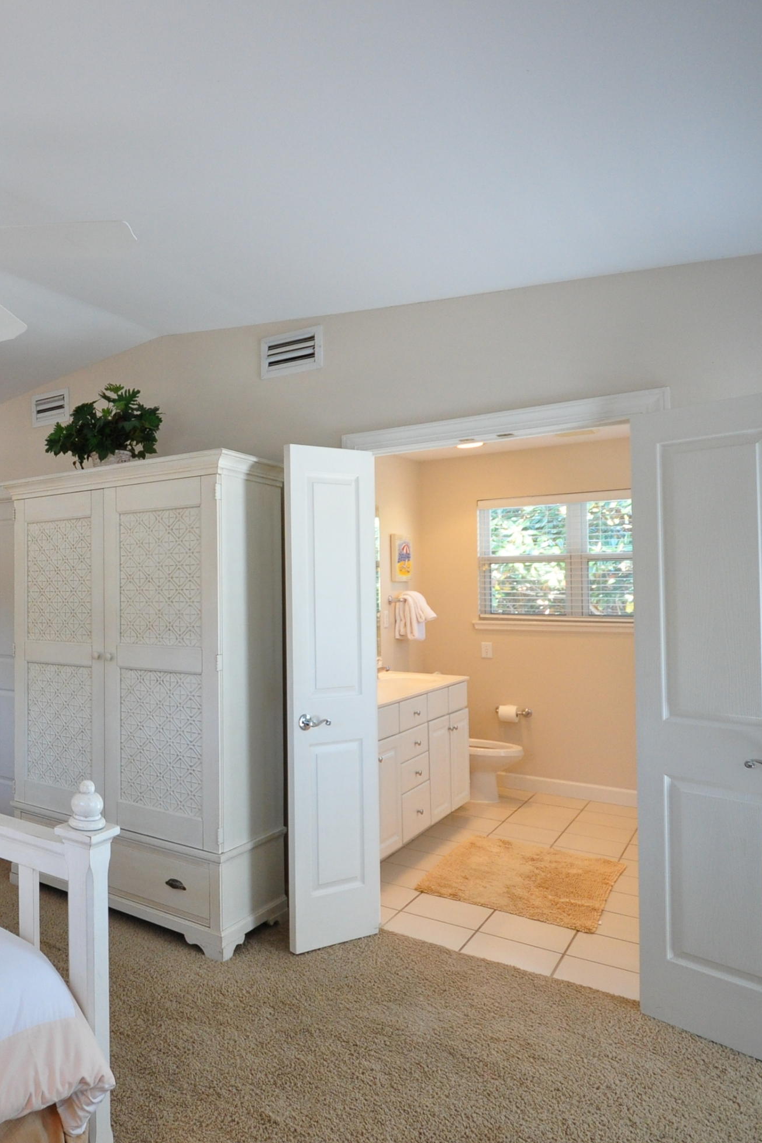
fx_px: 730
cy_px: 573
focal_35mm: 23
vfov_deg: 76.1
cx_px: 16
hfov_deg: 46.9
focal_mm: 10
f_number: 7.1
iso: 800
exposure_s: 1/30
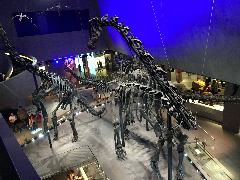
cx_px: 120
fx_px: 201
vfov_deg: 48.2
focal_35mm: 29
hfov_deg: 61.7
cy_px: 90
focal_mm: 4.15
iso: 250
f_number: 2.2
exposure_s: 1/15
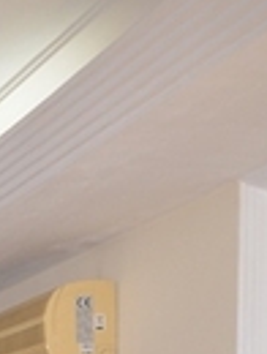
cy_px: 531
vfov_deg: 20.8
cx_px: -399
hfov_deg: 13.1
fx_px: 820
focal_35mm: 80
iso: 400
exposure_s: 1/60
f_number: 7.1
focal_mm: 10
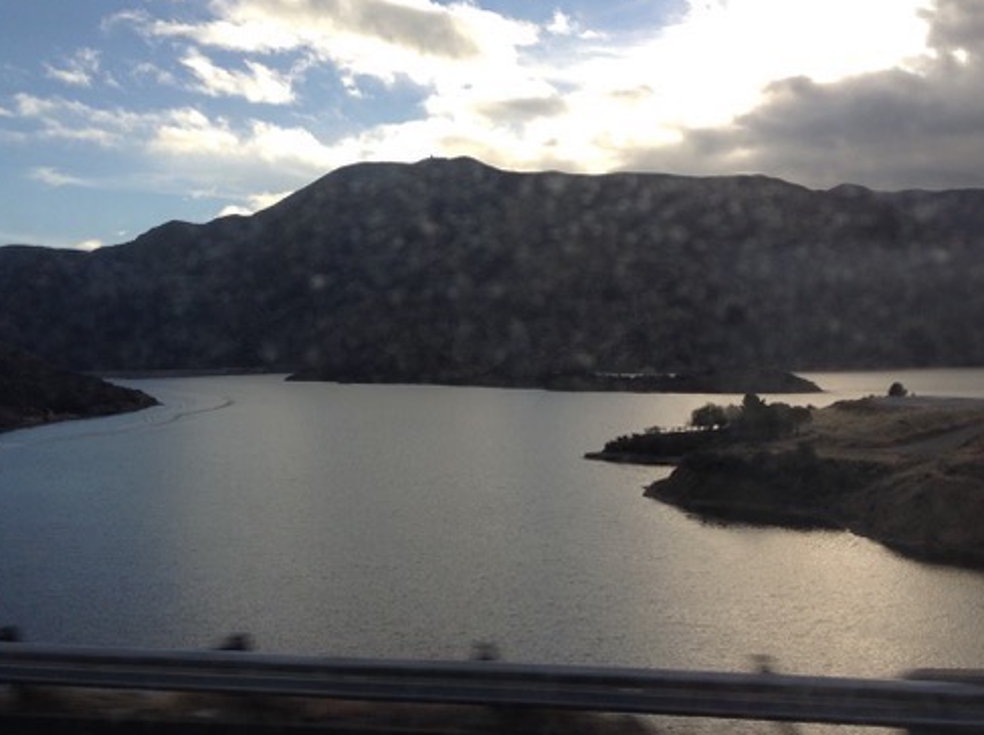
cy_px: 372
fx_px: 1306
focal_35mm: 46
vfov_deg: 31.5
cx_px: 457
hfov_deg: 41.3
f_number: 2.4
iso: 50
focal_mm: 4.28
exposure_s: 1/196
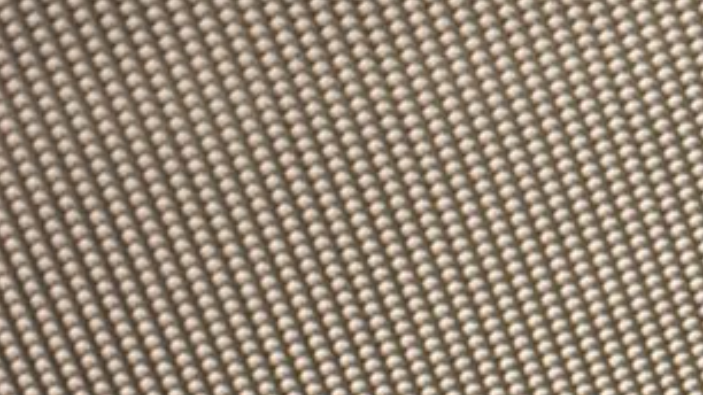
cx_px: -1489
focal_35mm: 219
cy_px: -1187
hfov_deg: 8.2
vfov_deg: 5.0
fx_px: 4082
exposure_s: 1/40
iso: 1000
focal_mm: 6.76
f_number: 1.78
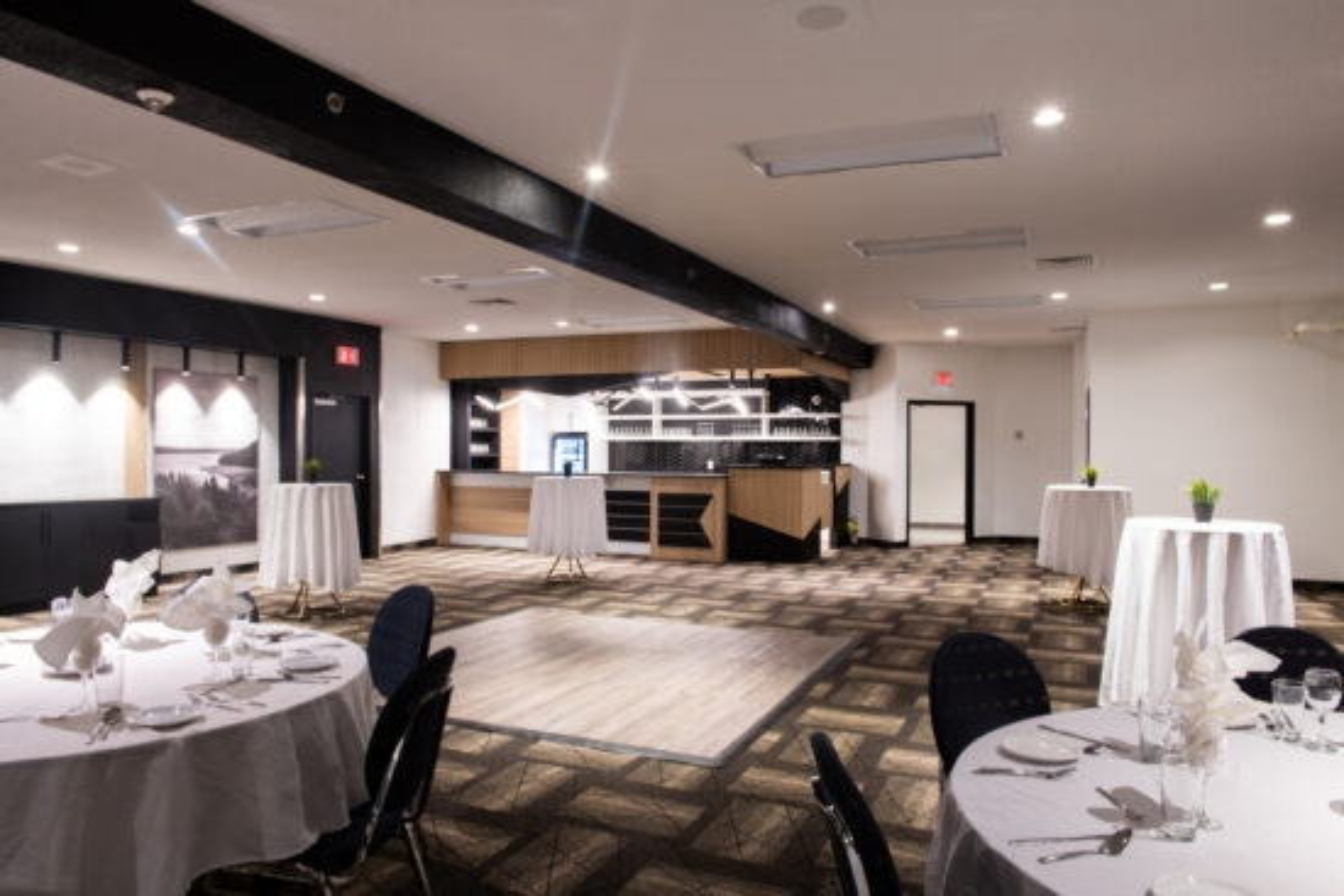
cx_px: 672
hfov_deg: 73.7
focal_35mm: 24
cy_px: 448
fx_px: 896
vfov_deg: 53.2
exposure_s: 4
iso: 100
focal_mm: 24
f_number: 11
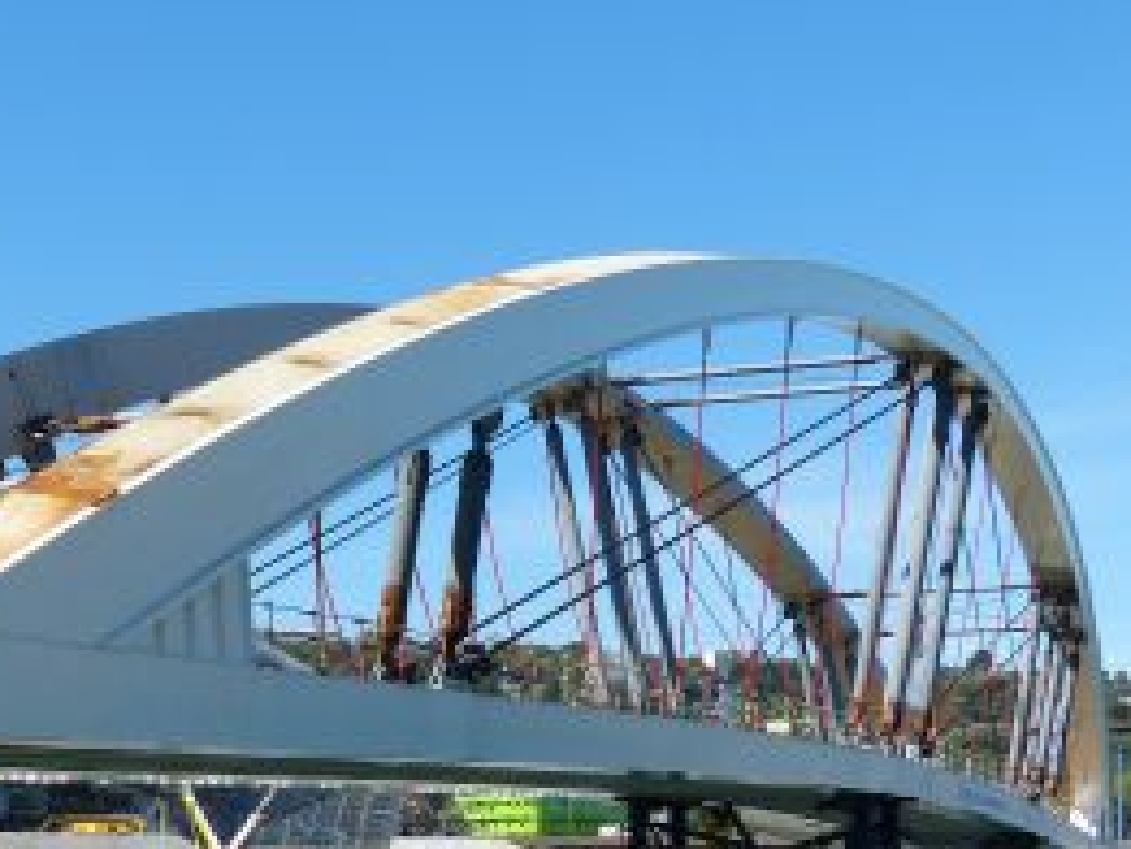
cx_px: 260
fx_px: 2255
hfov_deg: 27.7
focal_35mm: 69
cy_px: 778
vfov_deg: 20.8
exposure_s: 1/800
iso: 100
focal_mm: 6.4
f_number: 4
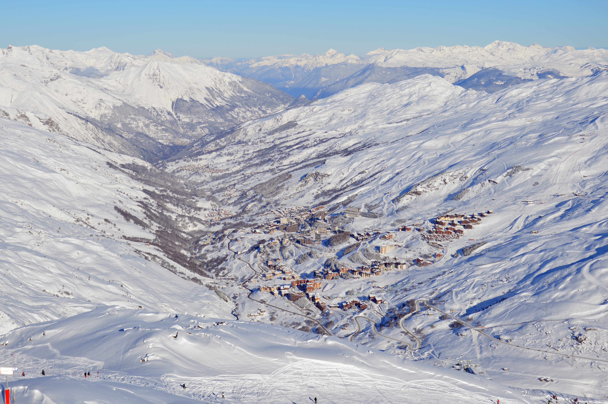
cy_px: 202
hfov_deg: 31.9
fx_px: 1063
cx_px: 304
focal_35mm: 63
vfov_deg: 21.5
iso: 100
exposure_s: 1/400
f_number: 10
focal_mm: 42
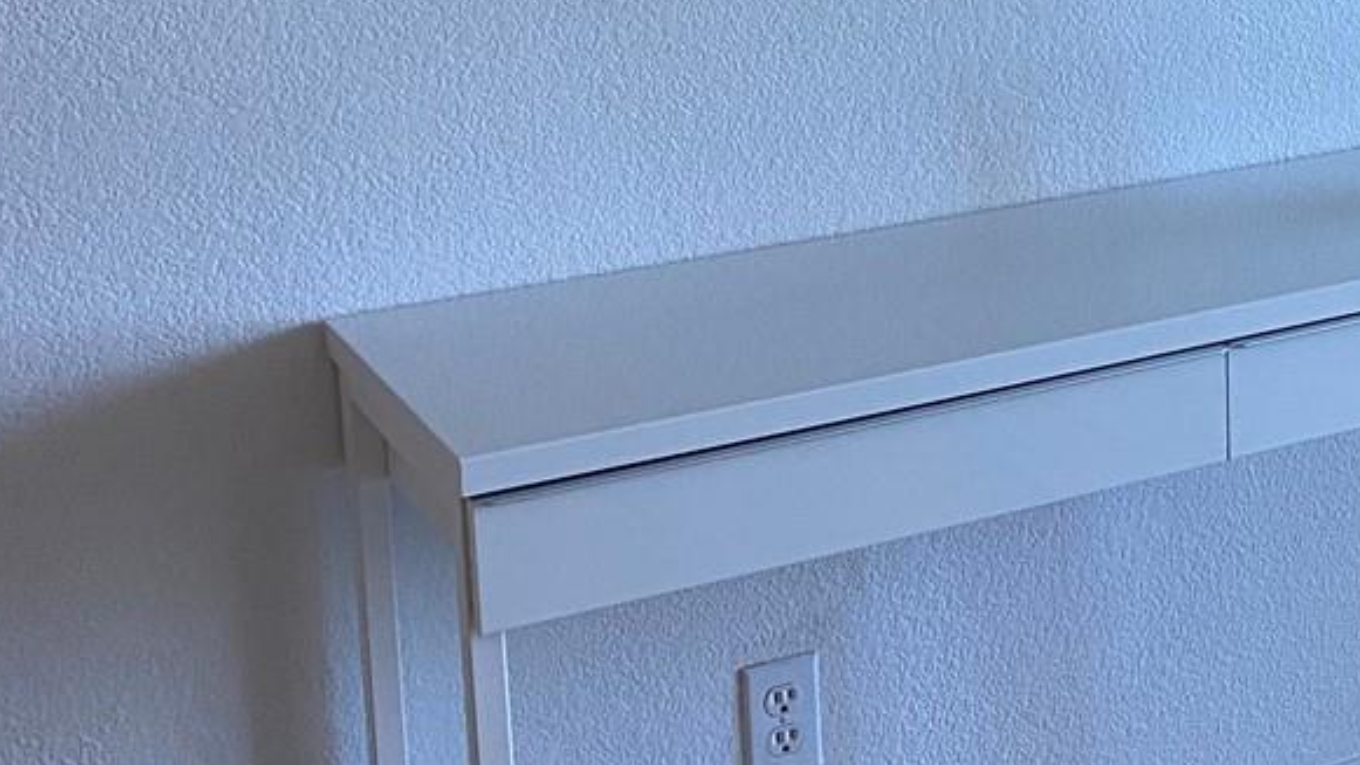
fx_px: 2813
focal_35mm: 78
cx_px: 1690
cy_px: -73
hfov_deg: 24.3
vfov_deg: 15.1
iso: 160
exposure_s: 1/60
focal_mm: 4.25
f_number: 1.8
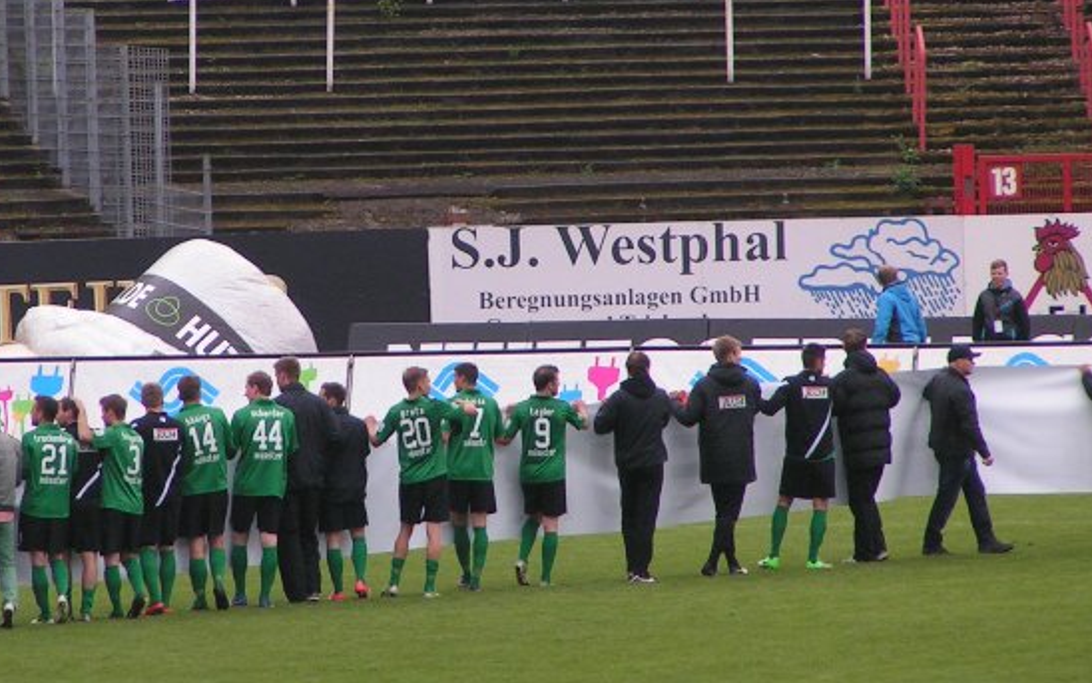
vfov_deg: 2.4
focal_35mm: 549
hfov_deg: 3.8
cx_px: 359
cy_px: 233
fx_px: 16345
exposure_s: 1/400
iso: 100
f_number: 3.5
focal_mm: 54.2
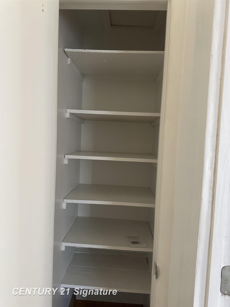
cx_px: 115
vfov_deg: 71.6
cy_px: 154
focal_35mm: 24
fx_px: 213
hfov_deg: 56.8
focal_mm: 6.86
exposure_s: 1/48
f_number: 1.78
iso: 1000
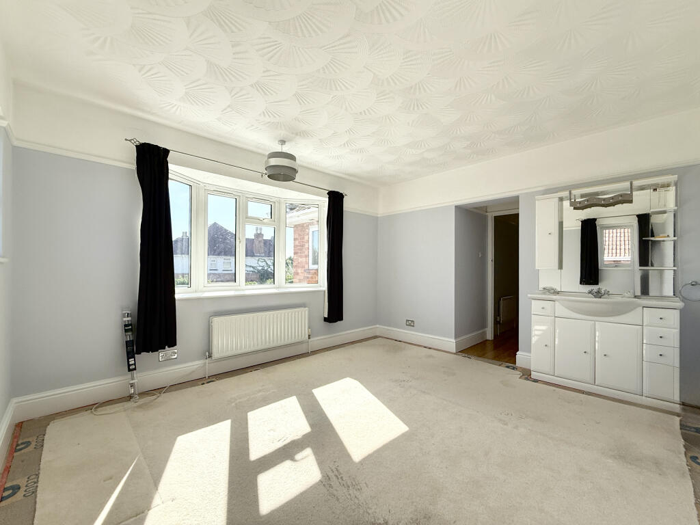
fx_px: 283
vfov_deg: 85.7
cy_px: 262
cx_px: 350
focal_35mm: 14
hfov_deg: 102.1
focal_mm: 2.22
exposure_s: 1/726
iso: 64
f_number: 2.2
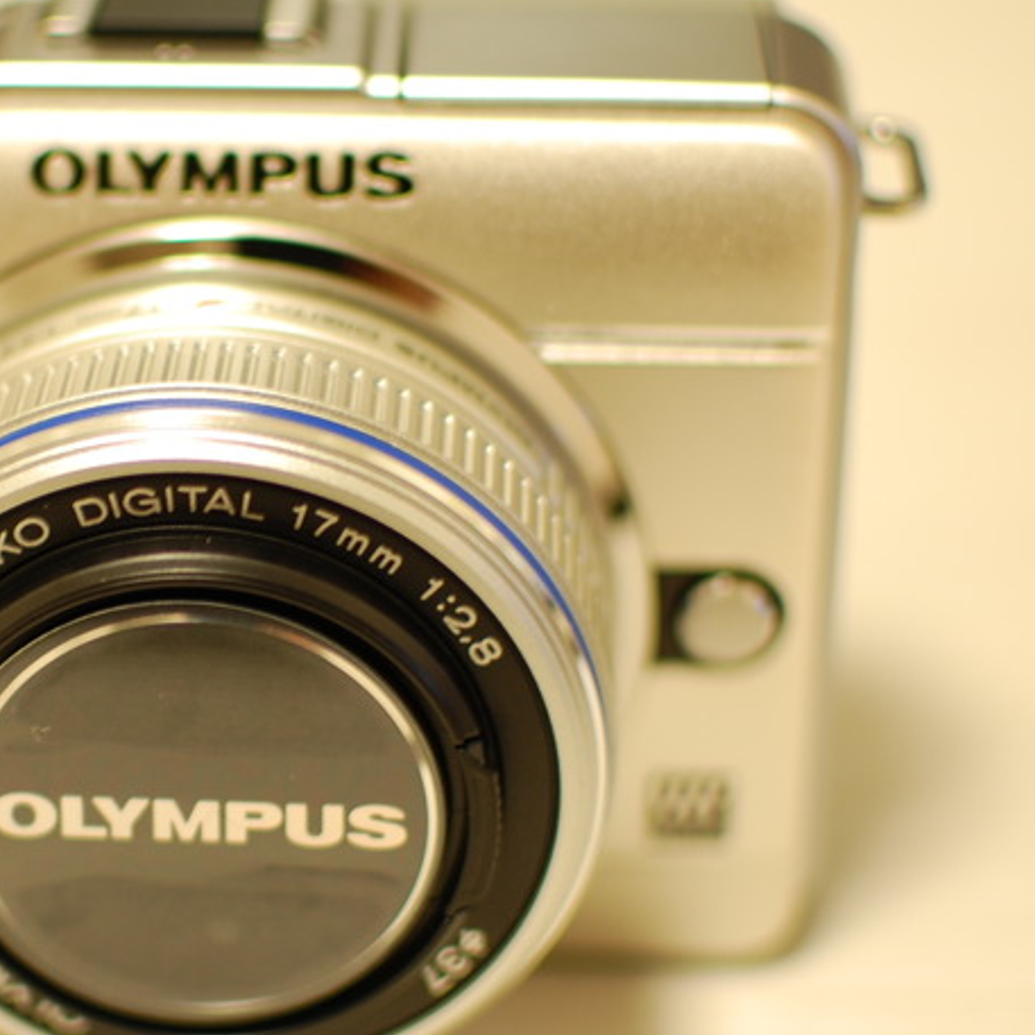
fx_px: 3381
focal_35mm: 100
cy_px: 482
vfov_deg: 17.4
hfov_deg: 17.1
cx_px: 66
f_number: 1.8
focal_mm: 35
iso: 200
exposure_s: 1/15
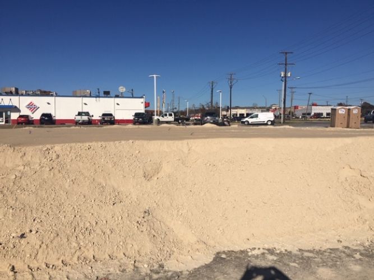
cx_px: 187
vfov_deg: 48.2
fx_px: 313
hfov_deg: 61.7
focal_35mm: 29
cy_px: 140
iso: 32
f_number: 2.2
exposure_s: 1/5650
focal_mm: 4.15
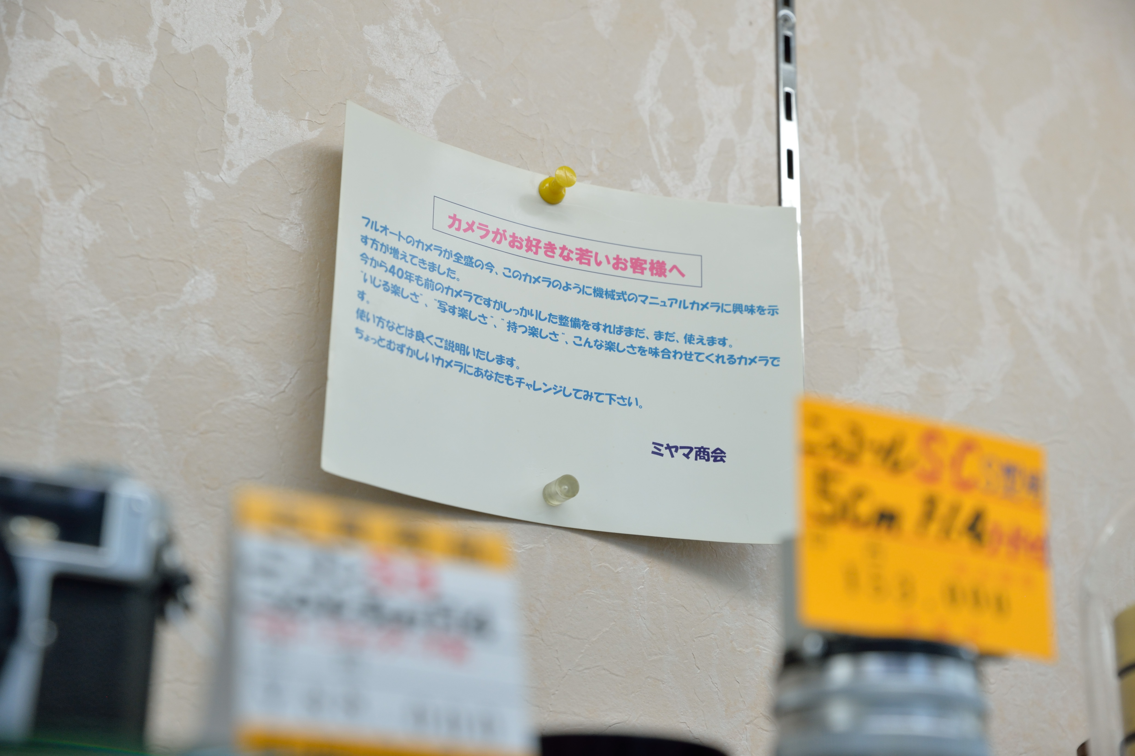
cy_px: 378
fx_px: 2206
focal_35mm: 70
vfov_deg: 19.4
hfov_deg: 28.9
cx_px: 568
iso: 800
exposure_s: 1/320
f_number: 5.6
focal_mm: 70
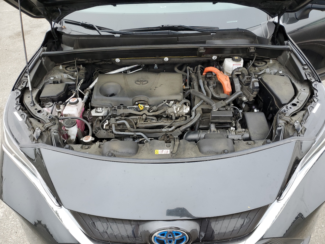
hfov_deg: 67.3
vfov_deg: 53.1
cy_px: 122
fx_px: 244
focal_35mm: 26
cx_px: 162
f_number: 1.5
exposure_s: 1/120
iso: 54
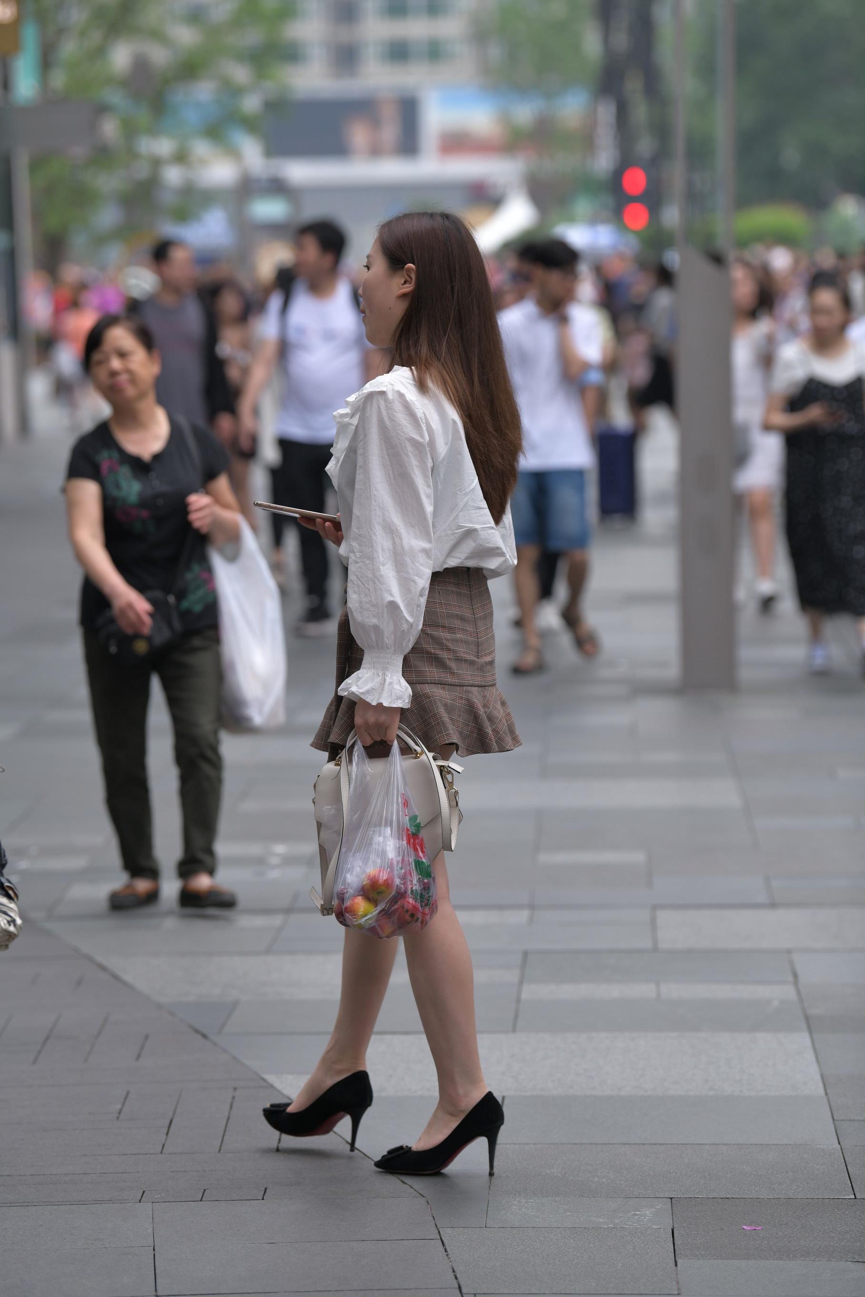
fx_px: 5406
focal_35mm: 150
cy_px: 648
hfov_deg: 9.1
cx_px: 432
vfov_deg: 13.7
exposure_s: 1/640
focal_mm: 150
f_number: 4
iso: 400
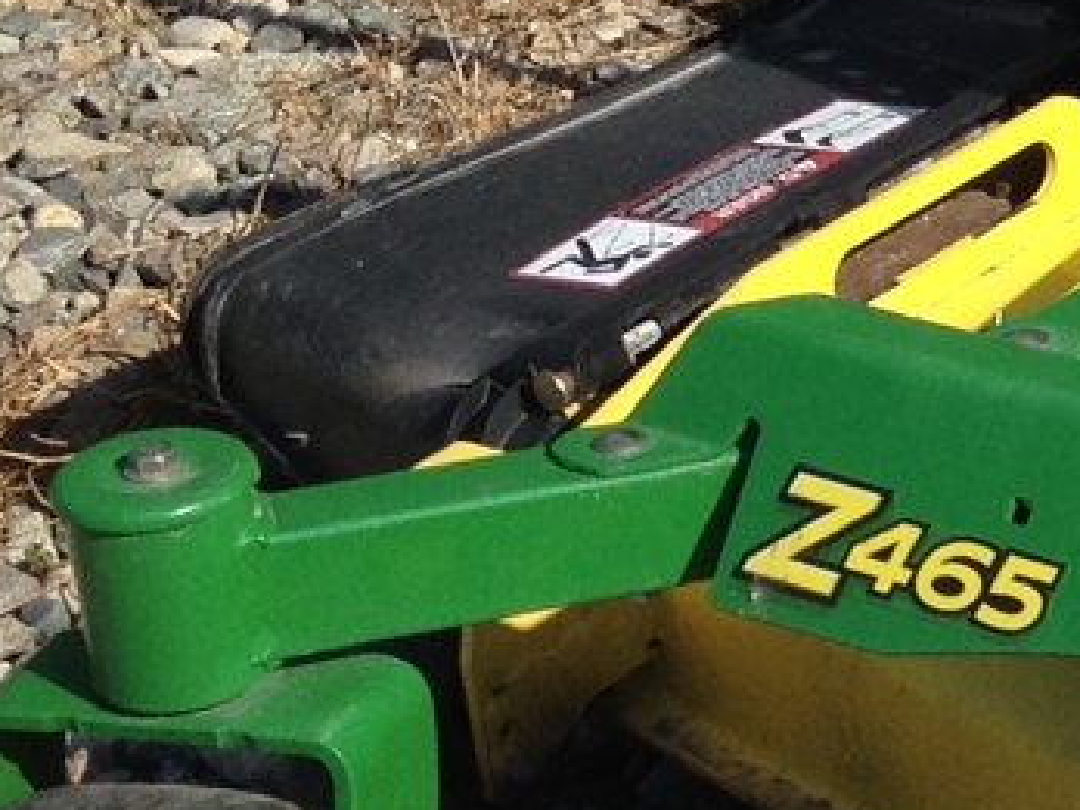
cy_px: 301
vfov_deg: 7.2
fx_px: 6427
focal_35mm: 206
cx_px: 2331
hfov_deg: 8.9
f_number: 2.4
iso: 50
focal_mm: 4.28
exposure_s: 1/1783
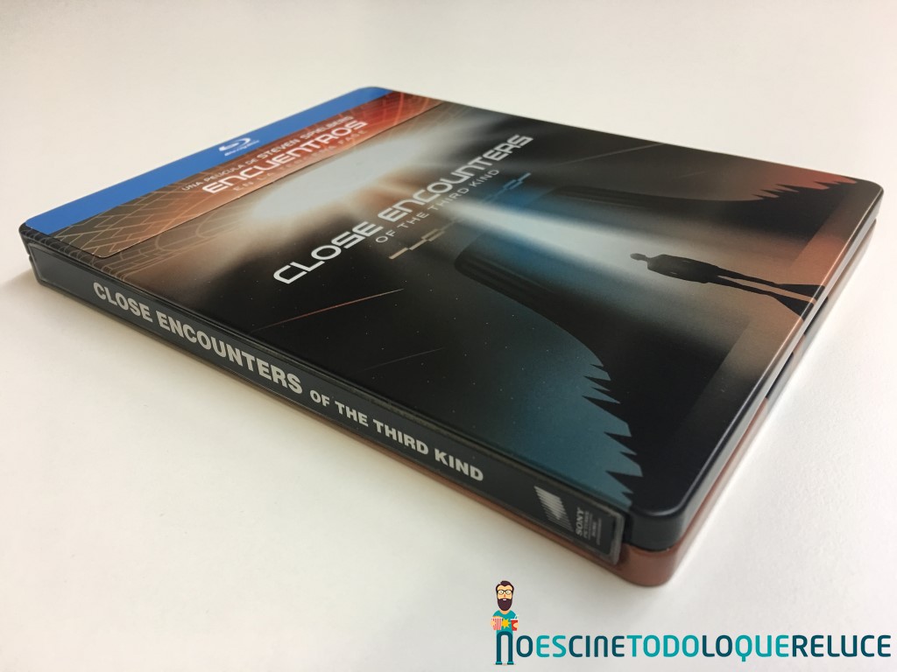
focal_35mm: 29
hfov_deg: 61.7
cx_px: 448
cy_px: 336
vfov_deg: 48.2
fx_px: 751
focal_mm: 4.15
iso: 64
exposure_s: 1/17
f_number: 2.2
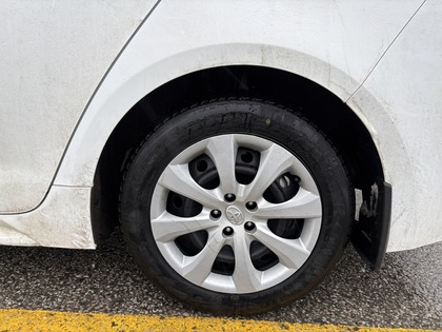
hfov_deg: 67.3
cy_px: 166
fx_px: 332
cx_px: 221
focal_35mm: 26
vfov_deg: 53.1
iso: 50
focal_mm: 5.96
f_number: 1.6
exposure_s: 1/121
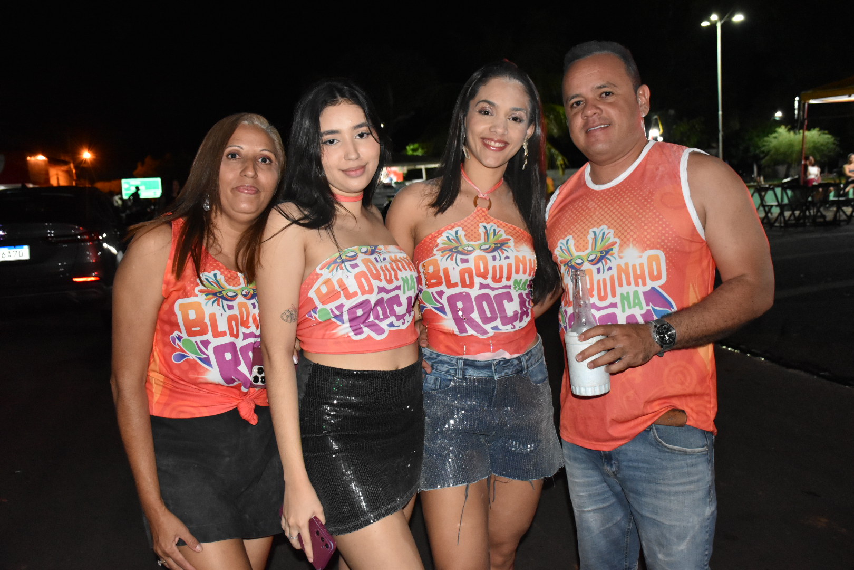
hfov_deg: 57.2
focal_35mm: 33
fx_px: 783
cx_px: 427
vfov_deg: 40.0
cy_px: 285
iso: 3200
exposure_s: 1/100
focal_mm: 22
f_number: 3.5
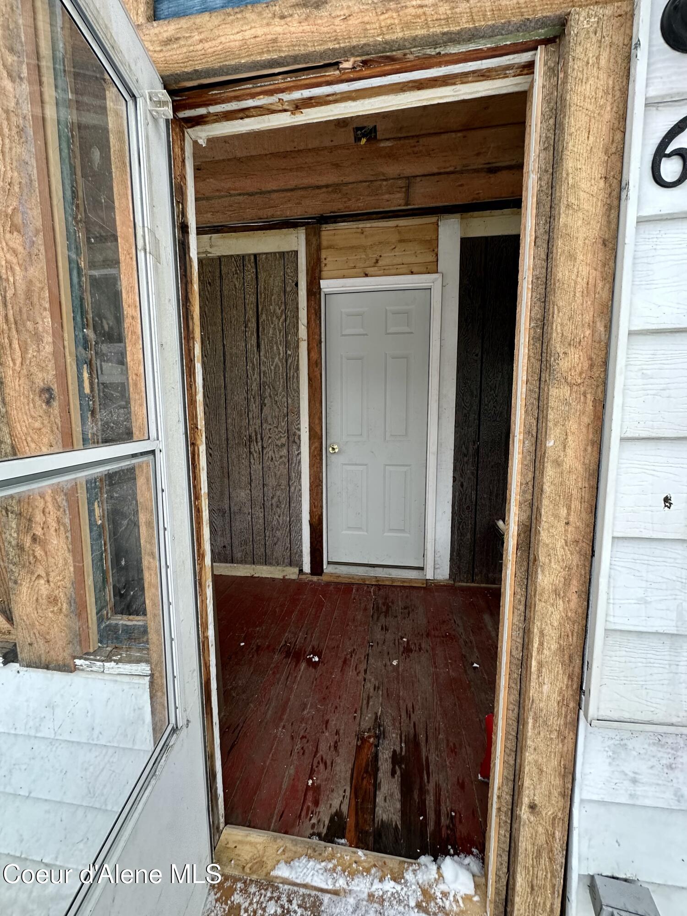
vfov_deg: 102.1
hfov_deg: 85.7
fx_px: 370
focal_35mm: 14
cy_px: 458
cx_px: 344
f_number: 2.2
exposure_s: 1/99
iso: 125
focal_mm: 2.22
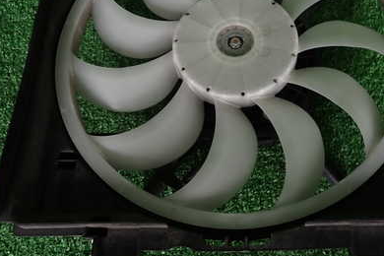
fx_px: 427
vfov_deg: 33.0
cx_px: 239
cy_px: 75
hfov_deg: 48.0
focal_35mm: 40
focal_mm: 4.5
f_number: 2
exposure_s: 1/80
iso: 100
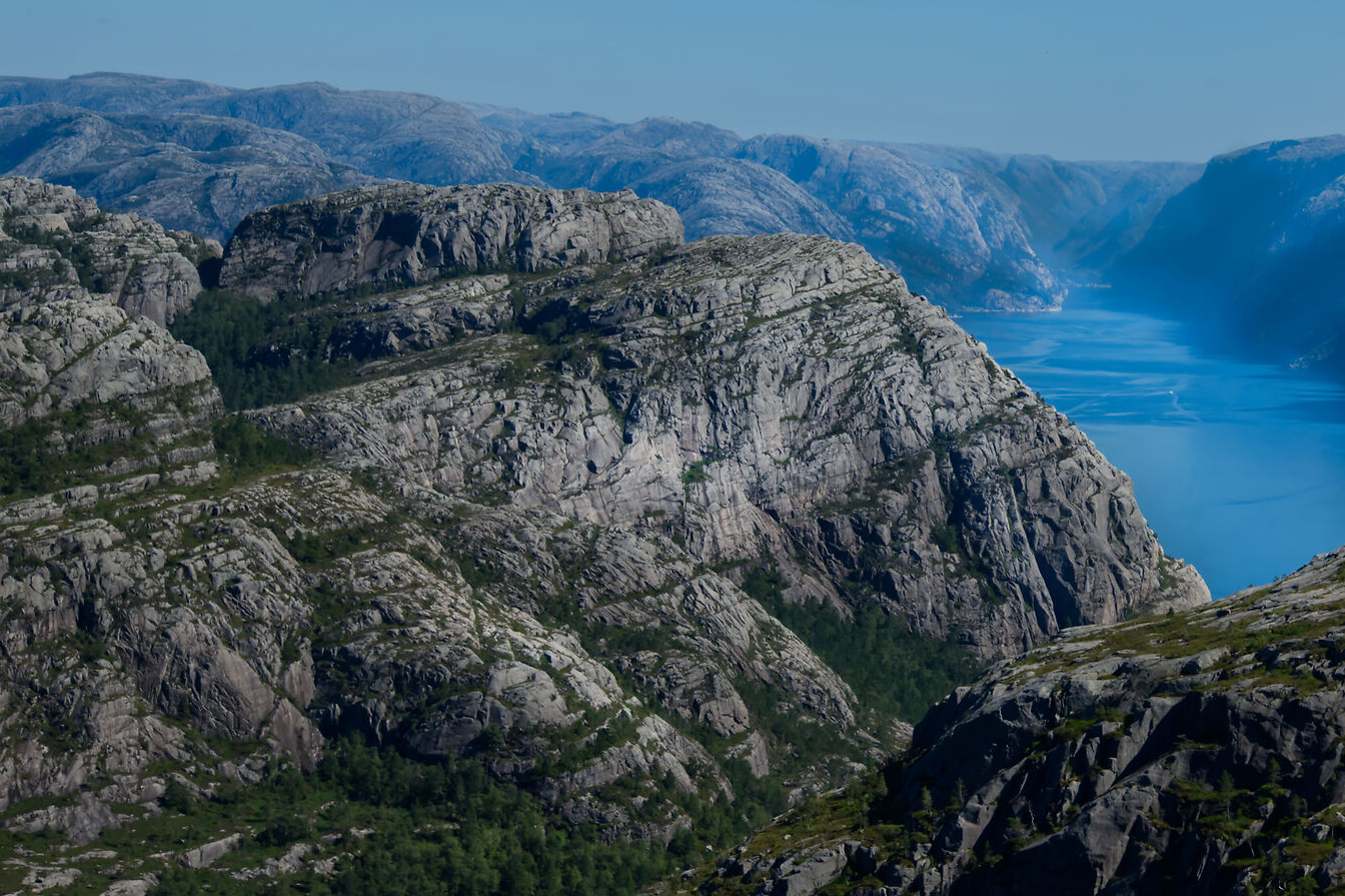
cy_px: 310
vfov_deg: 13.7
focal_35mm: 100
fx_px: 3735
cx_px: 1091
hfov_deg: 20.2
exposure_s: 1/400
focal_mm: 56
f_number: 9
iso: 160
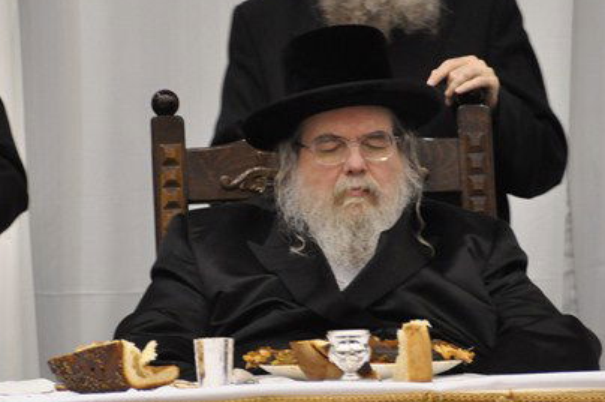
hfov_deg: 2.3
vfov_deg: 1.5
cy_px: 211
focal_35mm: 892
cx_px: 288
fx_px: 14967
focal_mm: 300
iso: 1250
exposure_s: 1/50
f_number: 5.6
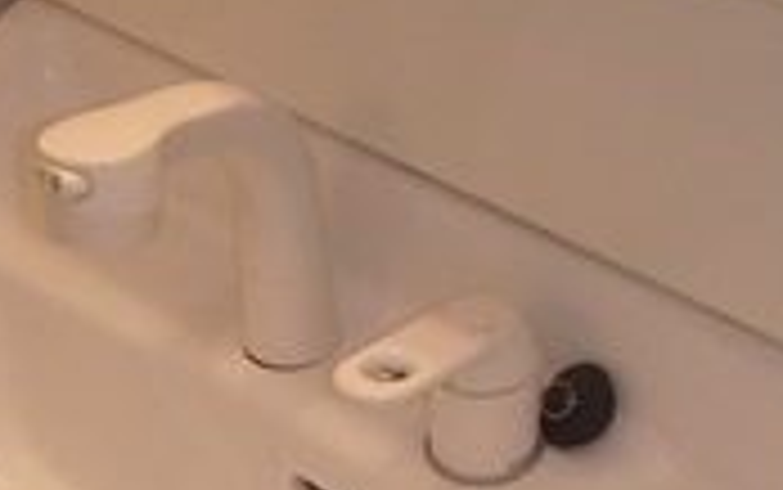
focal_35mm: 82
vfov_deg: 14.2
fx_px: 1751
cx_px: 261
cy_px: 877
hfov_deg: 25.1
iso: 200
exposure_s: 1/40
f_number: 3.5
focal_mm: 3.7
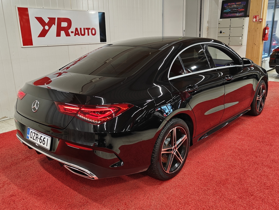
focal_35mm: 32
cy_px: 105
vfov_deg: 44.2
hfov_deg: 56.8
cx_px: 140
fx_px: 258
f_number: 1.8
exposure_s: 1/52
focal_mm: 5.59
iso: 100
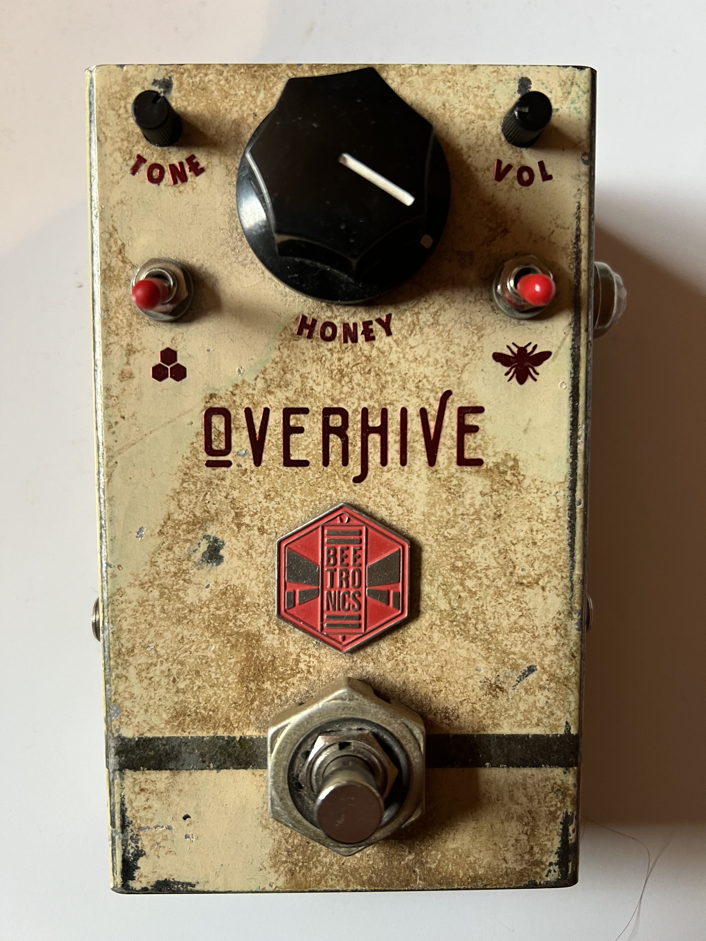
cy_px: 470
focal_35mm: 26
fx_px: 707
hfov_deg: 53.1
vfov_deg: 67.3
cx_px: 353
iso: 250
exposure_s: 1/50
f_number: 1.5
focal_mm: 5.7
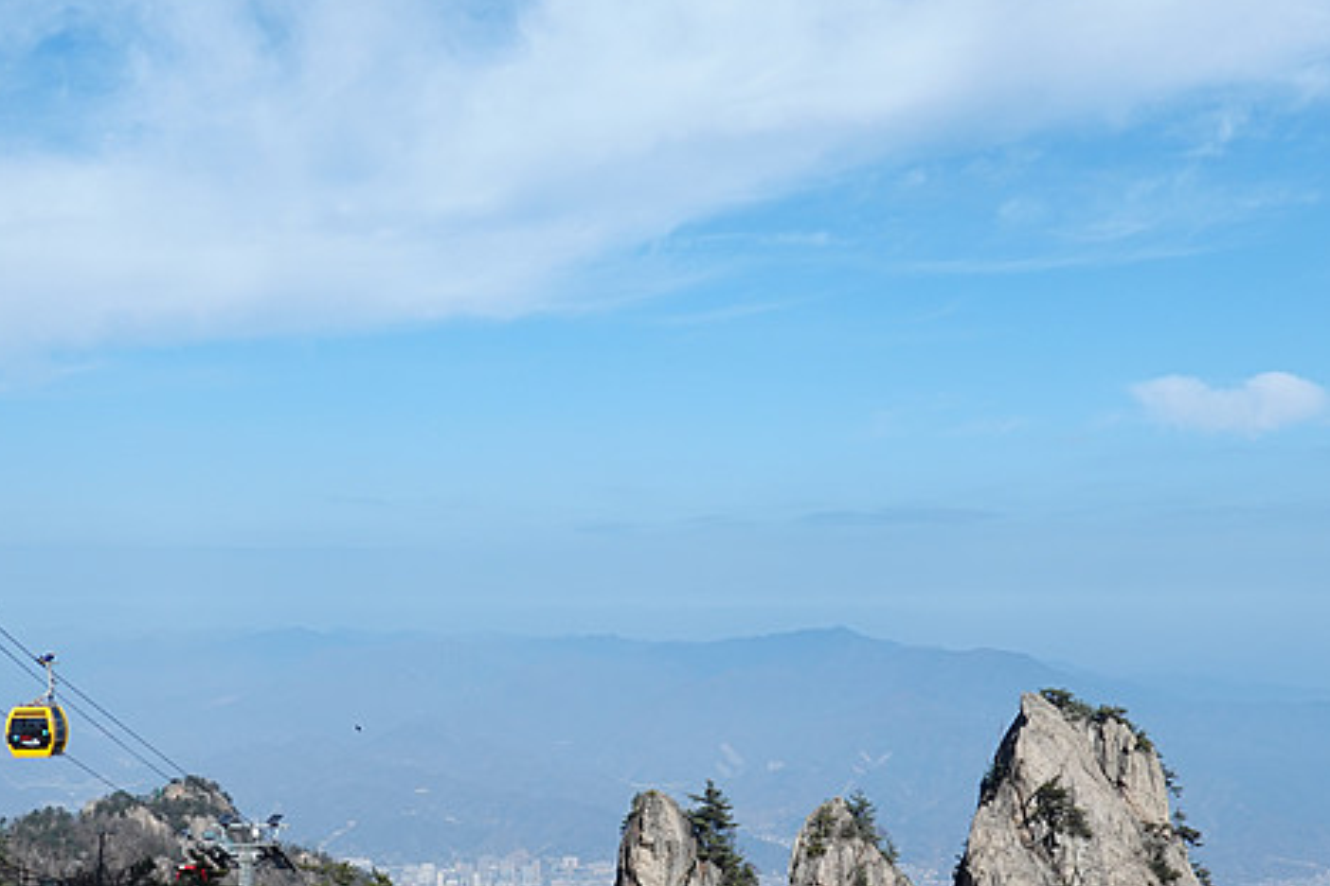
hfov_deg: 47.4
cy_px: 694
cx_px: 642
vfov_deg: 31.9
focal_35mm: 41
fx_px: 1515
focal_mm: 9
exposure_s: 1/640
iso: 125
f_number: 5.6
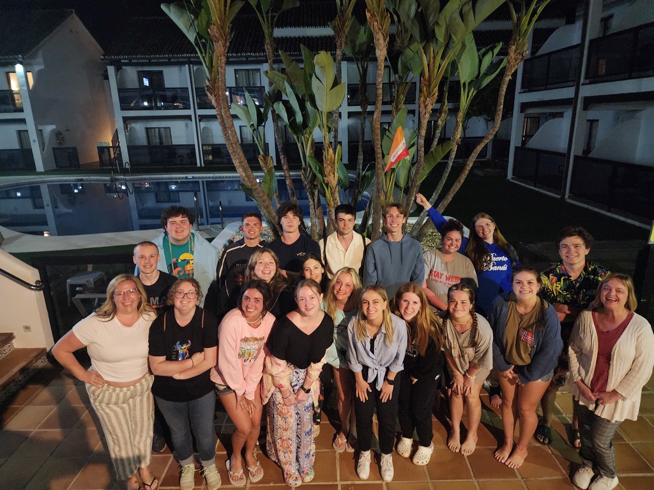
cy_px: 245
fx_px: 435
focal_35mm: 23
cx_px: 327
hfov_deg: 73.9
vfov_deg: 58.9
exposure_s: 1/20
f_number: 1.8
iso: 1250
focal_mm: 6.4
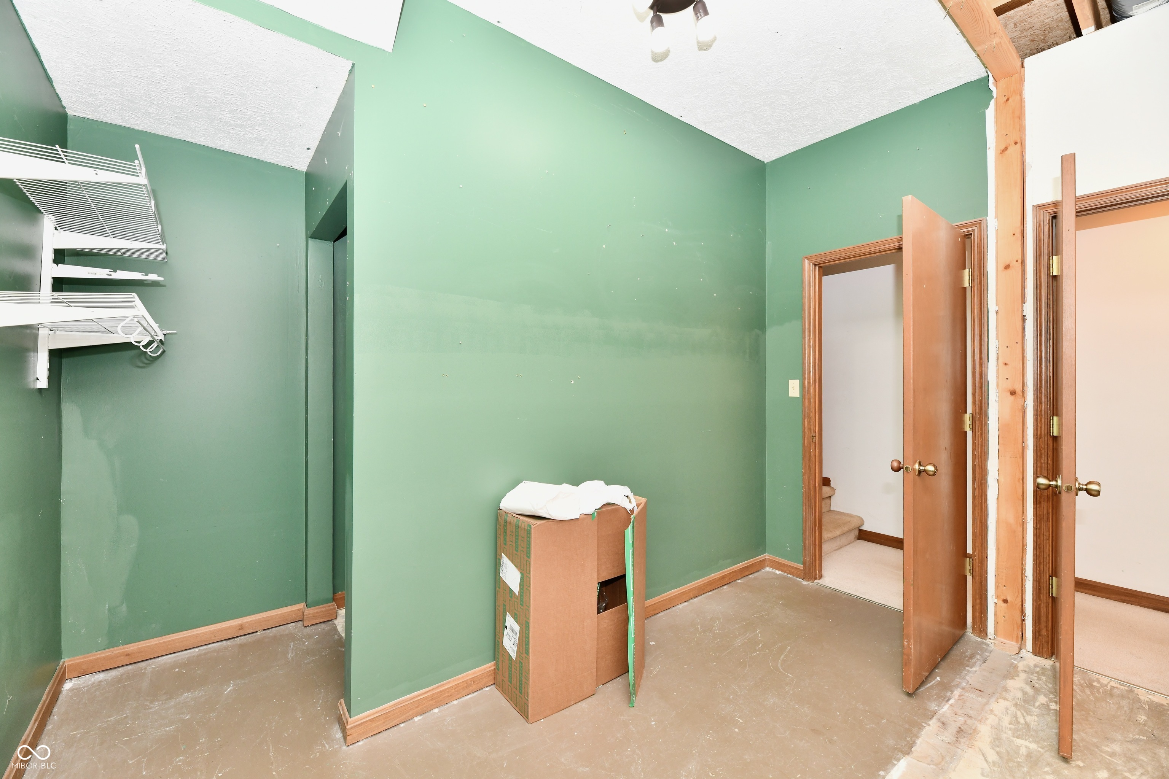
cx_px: 584
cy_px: 390
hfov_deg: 104.3
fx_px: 455
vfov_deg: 81.2
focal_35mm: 14
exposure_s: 1/60
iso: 640
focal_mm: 14
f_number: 6.3
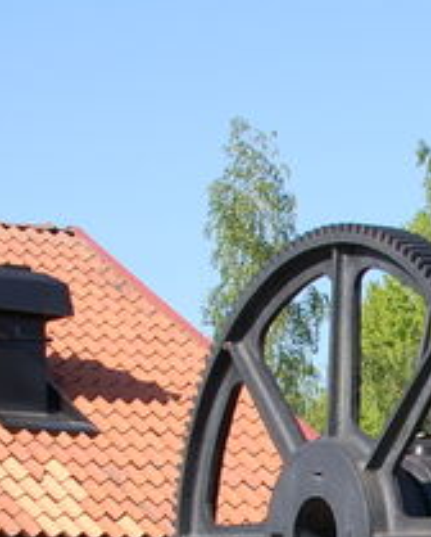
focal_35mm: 188
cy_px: 546
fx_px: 2986
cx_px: 484
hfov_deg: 8.2
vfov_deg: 10.2
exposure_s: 1/200
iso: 200
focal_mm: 35
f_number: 7.1
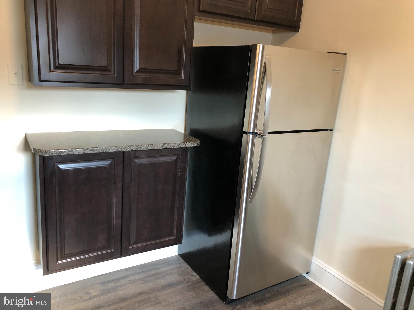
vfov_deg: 49.7
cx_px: 207
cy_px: 155
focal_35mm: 28
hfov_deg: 63.4
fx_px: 335
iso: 40
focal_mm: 3.99
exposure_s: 1/17
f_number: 1.8
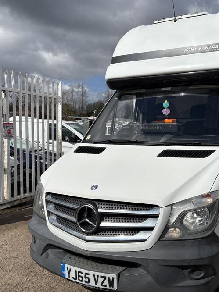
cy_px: 146
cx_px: 165
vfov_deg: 52.6
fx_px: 295
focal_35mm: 35
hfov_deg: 39.6
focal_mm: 5.96
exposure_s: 1/10101
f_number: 1.6
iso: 50
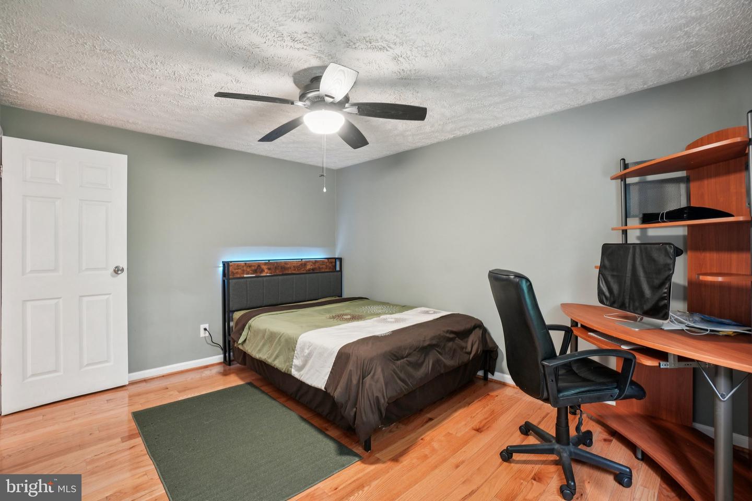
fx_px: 313
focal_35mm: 15
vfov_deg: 77.3
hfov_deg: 100.4
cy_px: 250
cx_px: 376
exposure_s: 1
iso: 100
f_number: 7.1
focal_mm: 10
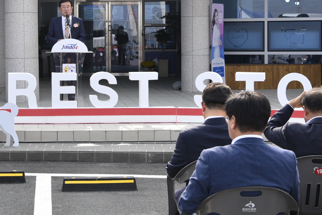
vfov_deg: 15.3
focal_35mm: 89
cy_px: 48
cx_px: 73
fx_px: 796
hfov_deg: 22.6
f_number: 5
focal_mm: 40
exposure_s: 1/125
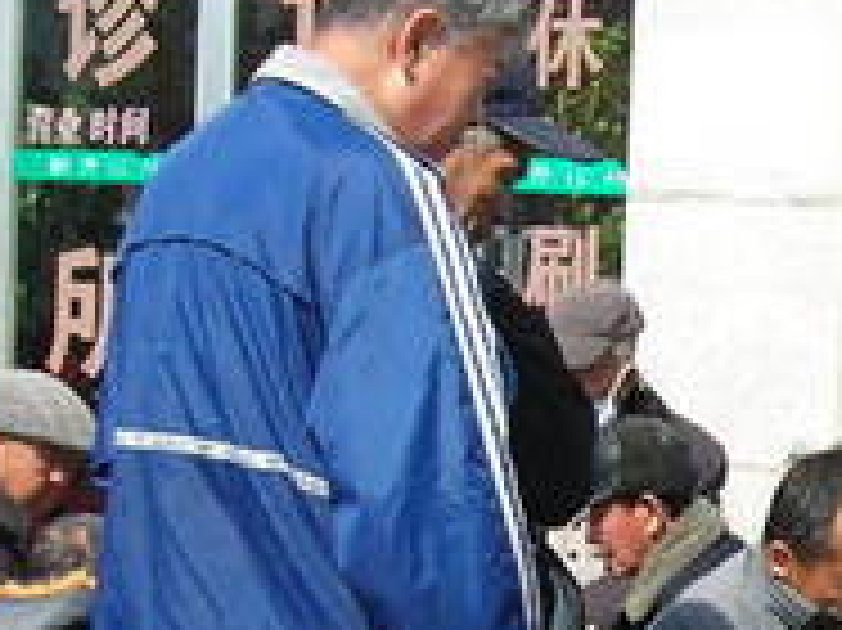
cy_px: 666
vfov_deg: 12.0
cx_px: 1004
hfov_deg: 15.6
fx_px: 2966
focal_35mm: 122
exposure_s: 1/358
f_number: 3.2
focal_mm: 6.3
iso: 50
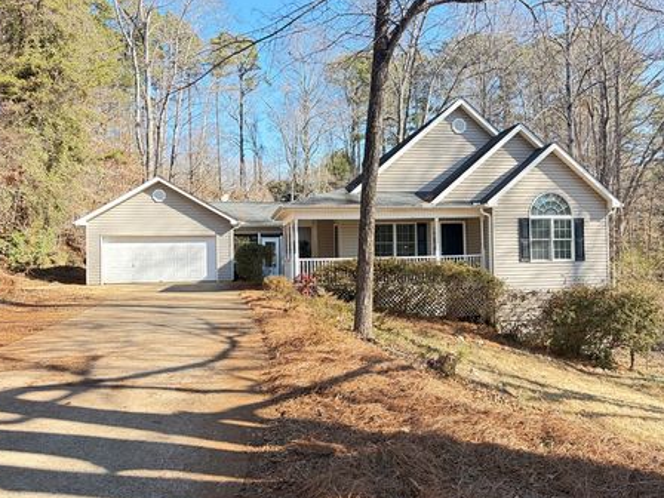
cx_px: 348
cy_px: 245
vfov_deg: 48.2
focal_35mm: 29
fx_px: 556
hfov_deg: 61.6
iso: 50
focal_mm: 5.96
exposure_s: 1/289
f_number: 1.6
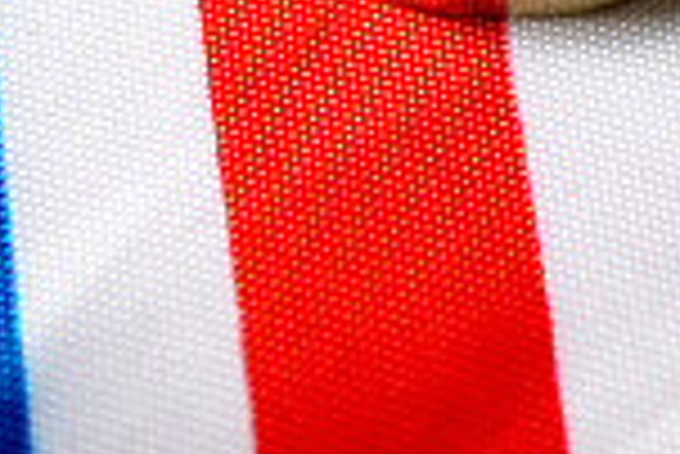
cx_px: 583
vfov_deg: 3.9
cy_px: -258
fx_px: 6693
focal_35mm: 354
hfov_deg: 5.8
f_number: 5.6
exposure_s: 1/60
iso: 800
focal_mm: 70
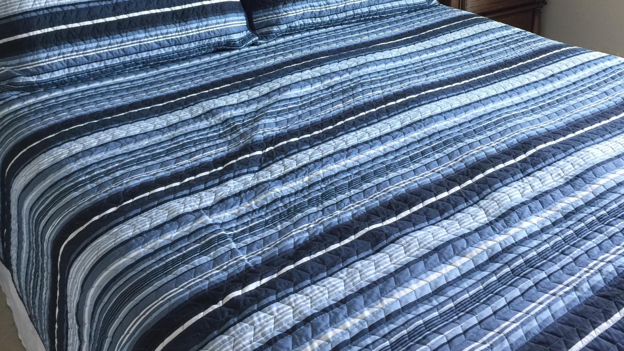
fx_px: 712
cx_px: 318
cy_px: 22
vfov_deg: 26.6
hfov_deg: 47.4
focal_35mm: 43
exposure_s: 1/15
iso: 32
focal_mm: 4.15
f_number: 2.2
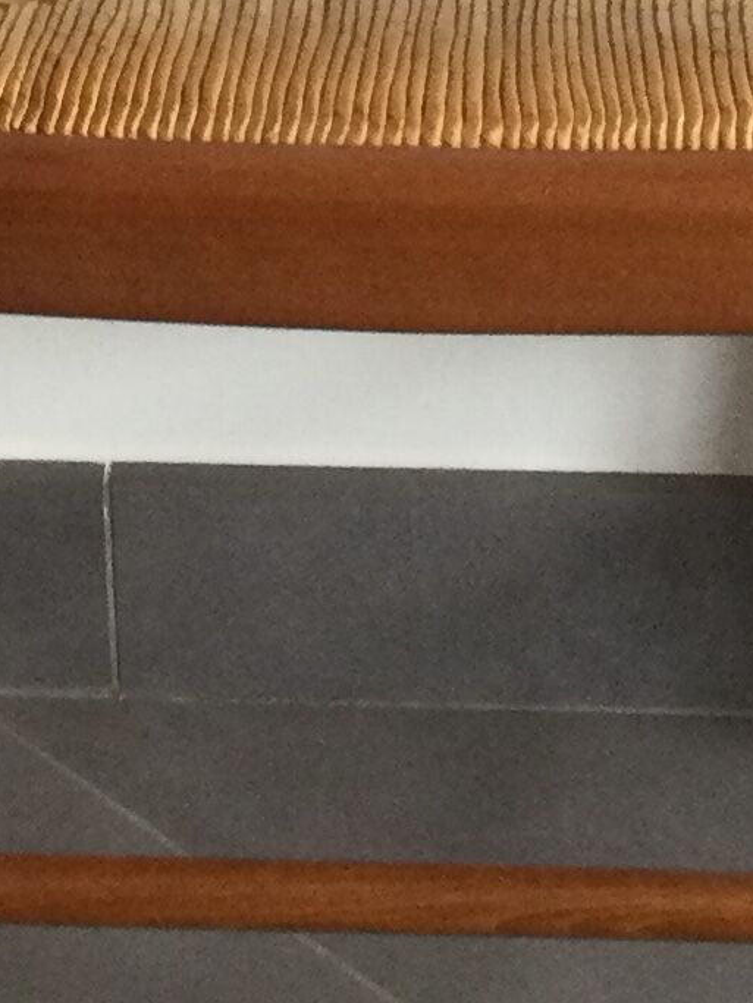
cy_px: -145
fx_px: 4293
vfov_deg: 13.1
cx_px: 335
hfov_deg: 10.0
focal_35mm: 148
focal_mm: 3.3
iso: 100
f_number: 2.4
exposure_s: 1/33
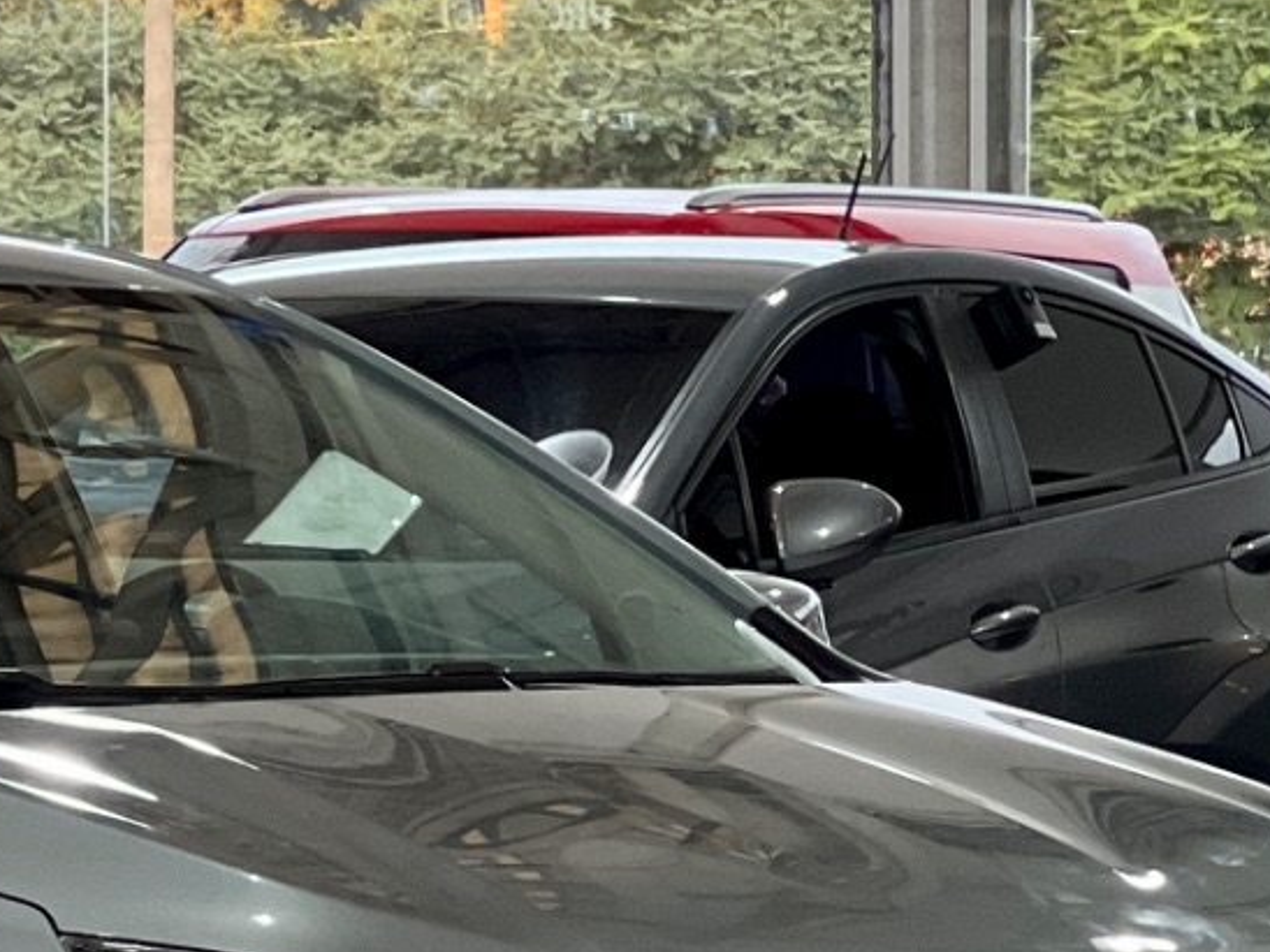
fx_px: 9906
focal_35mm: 270
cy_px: 864
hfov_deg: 7.3
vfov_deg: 5.5
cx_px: -146
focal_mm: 9
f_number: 2.8
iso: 200
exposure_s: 1/40
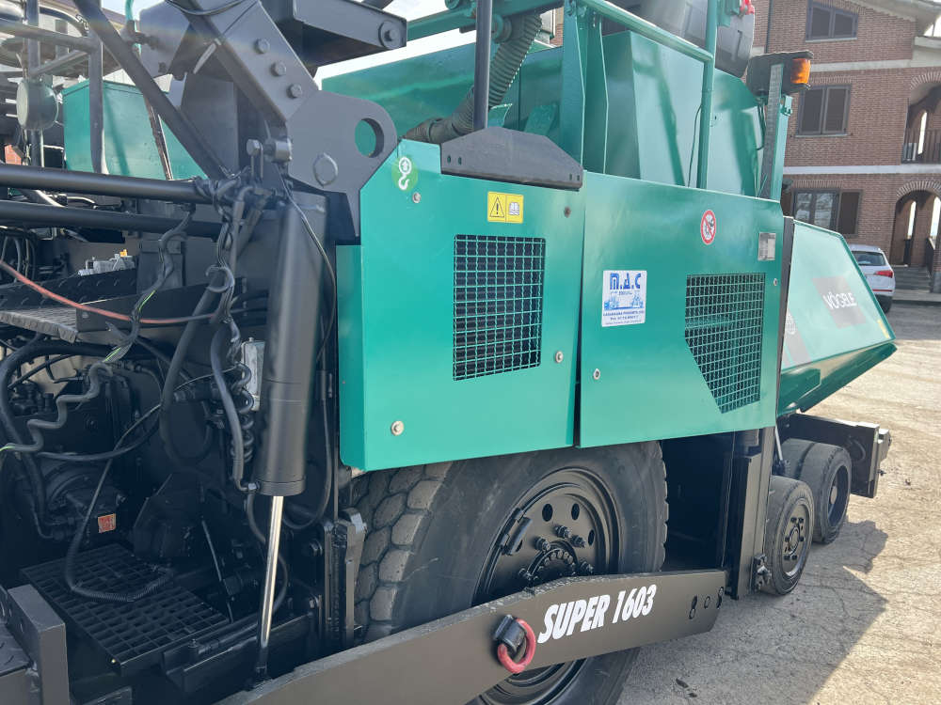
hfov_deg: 67.3
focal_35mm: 26
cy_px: 352
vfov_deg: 53.1
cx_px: 470
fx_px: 707
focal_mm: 5.7
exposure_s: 1/887
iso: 50
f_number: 1.5
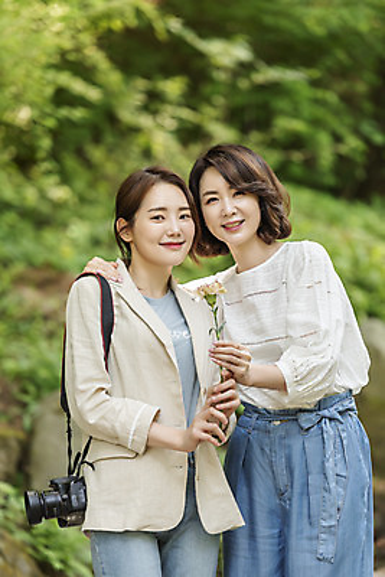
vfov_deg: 13.2
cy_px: 288
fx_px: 2484
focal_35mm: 155
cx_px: 192
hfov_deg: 8.9
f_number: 2.8
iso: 400
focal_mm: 155
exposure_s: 1/250
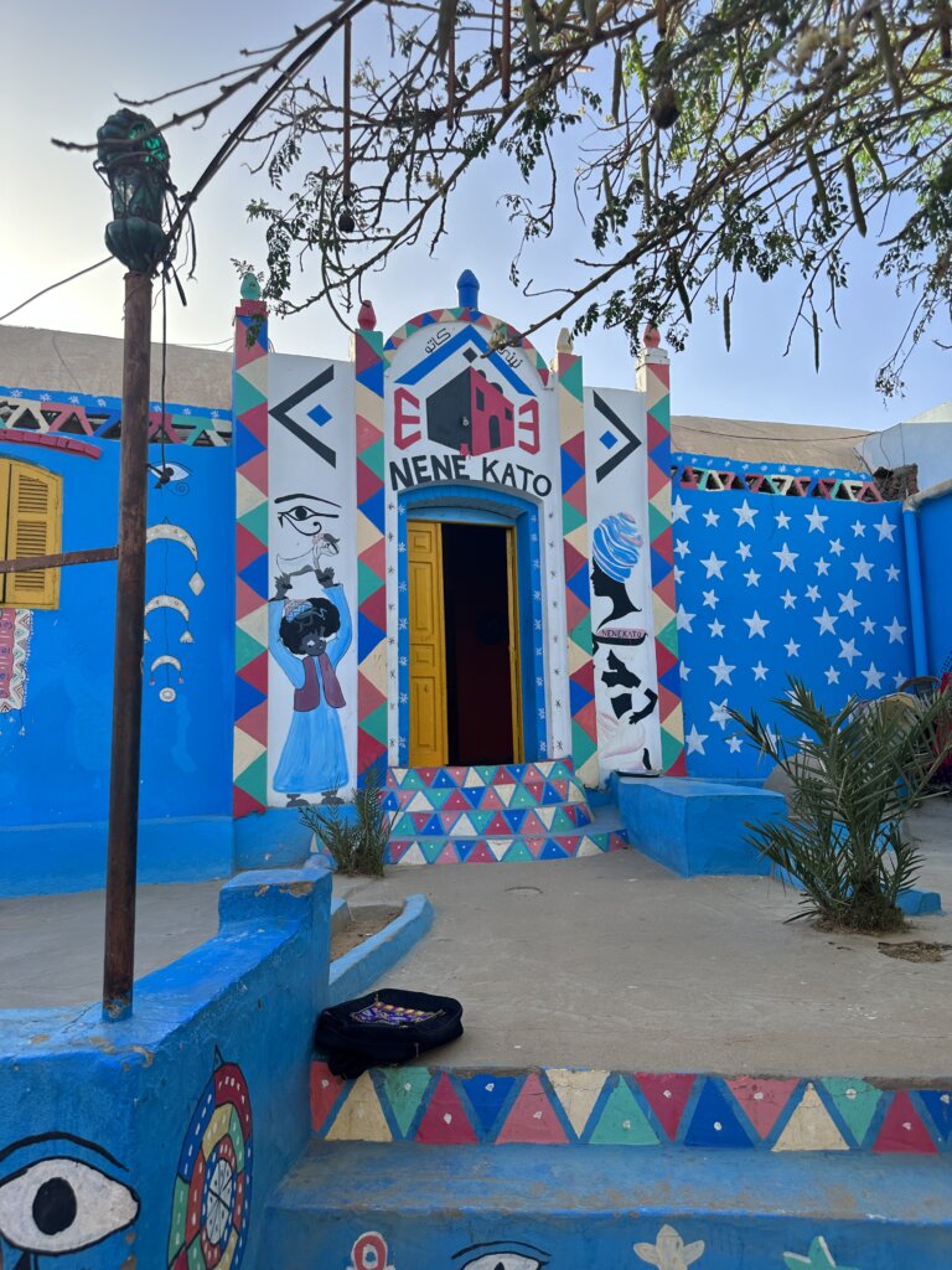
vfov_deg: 71.6
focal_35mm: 24
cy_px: 635
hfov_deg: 56.8
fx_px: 880
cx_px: 476
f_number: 1.78
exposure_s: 1/1988
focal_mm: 6.86
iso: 80
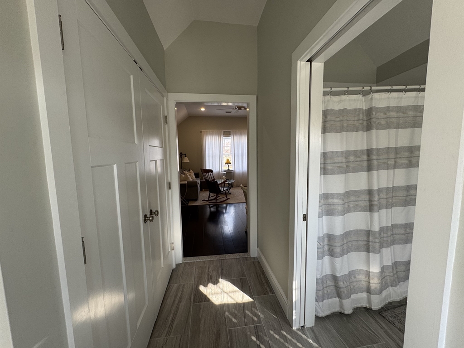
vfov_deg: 85.7
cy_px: 174
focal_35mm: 14
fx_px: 188
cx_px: 232
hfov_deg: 102.1
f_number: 2.2
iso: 100
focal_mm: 2.22
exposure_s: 1/99
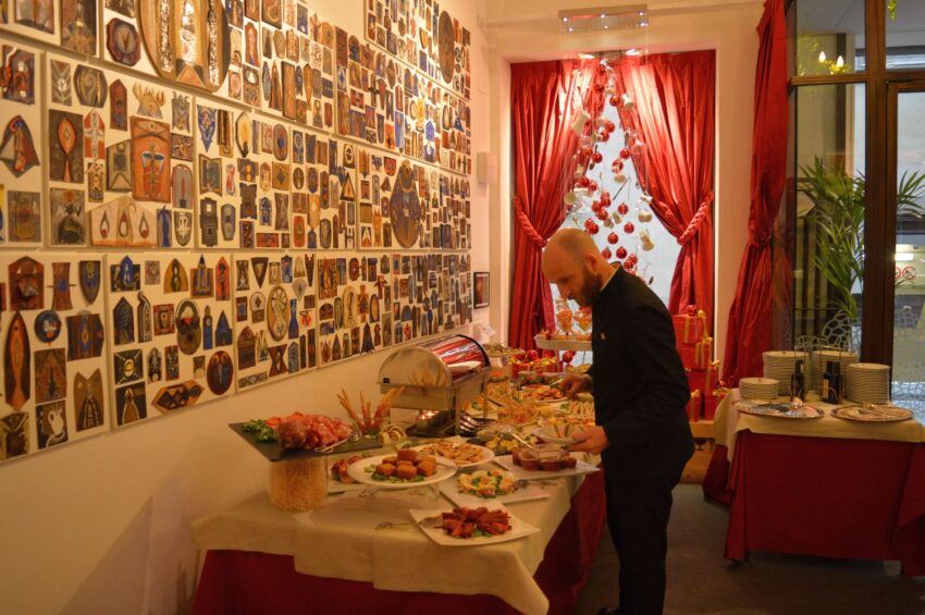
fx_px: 693
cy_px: 308
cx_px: 462
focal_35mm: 27
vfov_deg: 47.8
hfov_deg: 67.4
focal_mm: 18
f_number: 3.5
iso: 400
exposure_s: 1/25
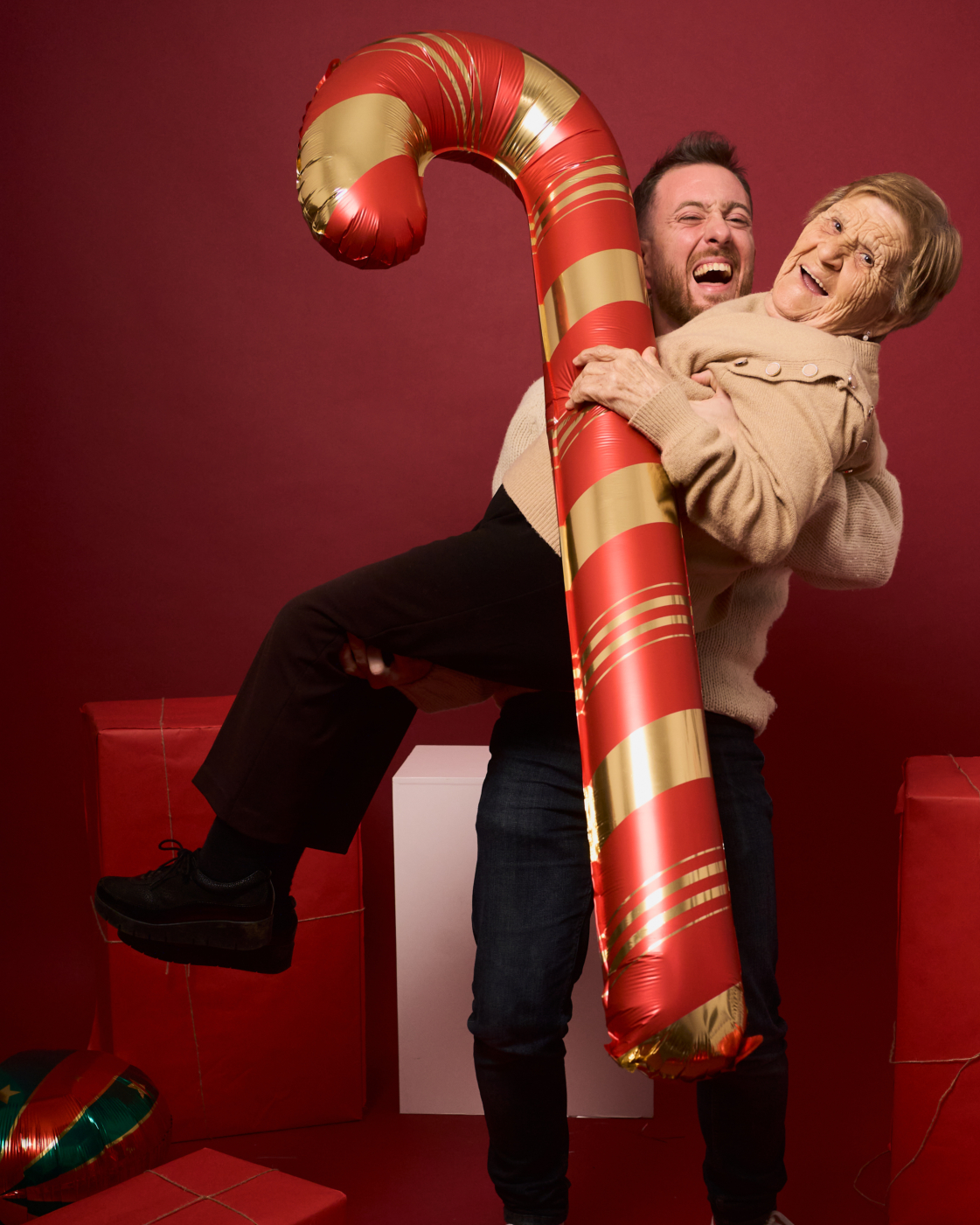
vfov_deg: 38.4
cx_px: 577
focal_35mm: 48
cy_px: 804
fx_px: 1740
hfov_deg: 31.4
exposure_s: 1/250
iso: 500
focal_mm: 35
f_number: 6.3
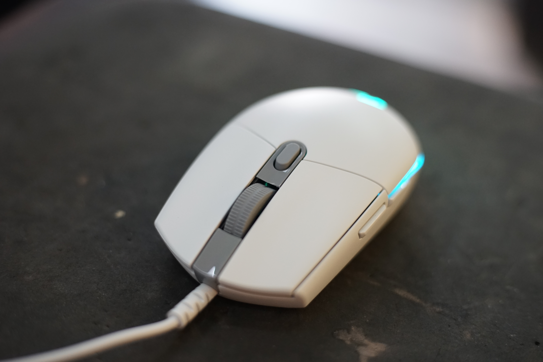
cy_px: 181
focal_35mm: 50
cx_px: 272
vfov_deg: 27.0
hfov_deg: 39.6
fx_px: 754
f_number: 2.5
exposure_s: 1/160
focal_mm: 50
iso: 1600
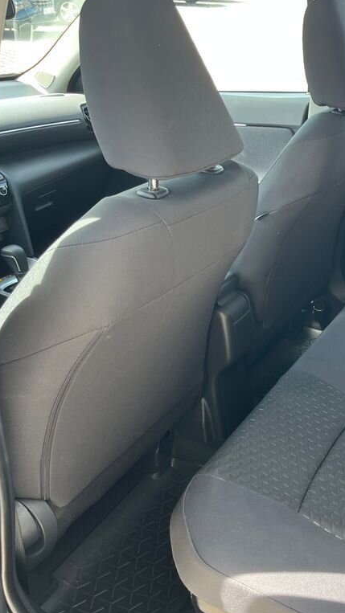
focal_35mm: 38
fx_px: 618
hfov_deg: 29.0
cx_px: 353
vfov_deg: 52.8
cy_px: 307
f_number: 1.6
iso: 80
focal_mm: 5.1
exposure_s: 1/122
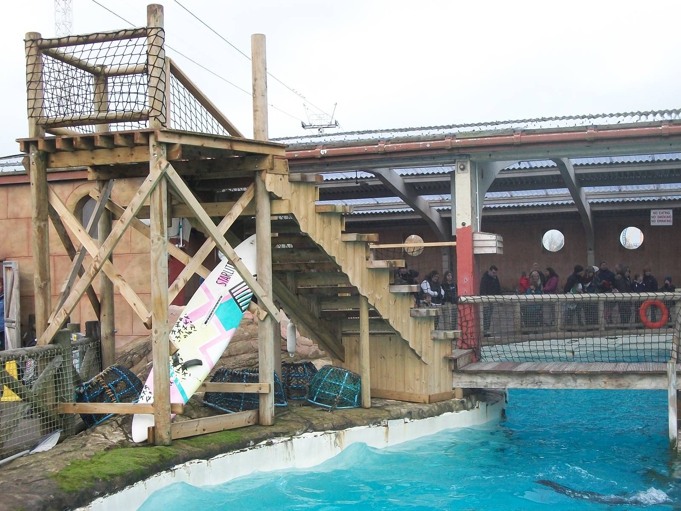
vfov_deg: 29.1
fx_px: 984
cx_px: 340
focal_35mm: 50
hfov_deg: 38.2
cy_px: 256
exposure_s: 1/500
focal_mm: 8.8
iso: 230
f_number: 3.6
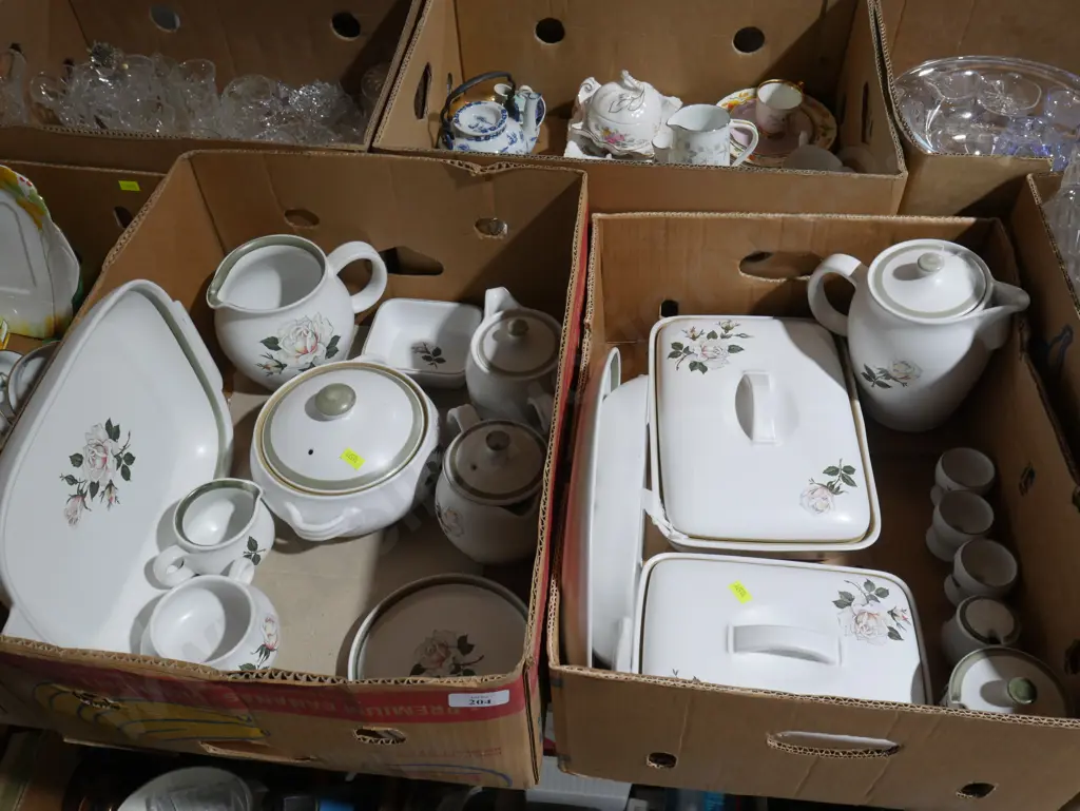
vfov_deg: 49.8
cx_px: 540
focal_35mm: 28
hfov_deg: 63.4
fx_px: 874
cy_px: 406
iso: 1000
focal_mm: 14
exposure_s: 1/60
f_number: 9
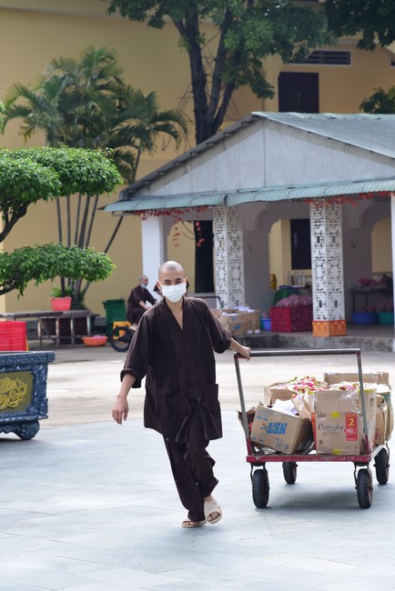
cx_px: 198
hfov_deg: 11.4
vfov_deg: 17.1
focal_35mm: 120
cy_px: 296
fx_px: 1973
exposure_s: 1/200
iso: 250
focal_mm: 120
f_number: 7.1
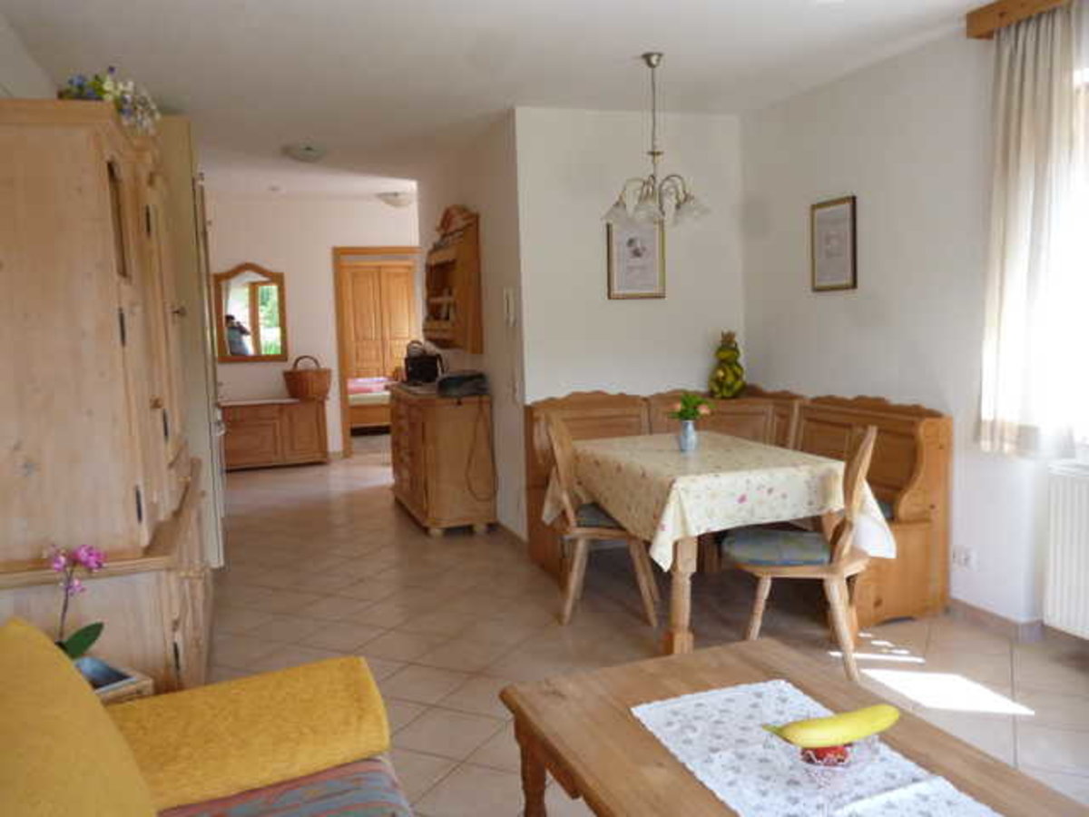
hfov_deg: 63.4
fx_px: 881
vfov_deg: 49.7
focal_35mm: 28
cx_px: 544
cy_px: 408
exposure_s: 1/60
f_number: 3.1
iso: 250
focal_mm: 5
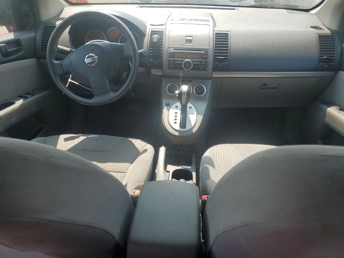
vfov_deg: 53.1
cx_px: 172
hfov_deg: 67.3
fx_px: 258
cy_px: 129
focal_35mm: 26
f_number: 1.5
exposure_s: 1/833
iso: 50
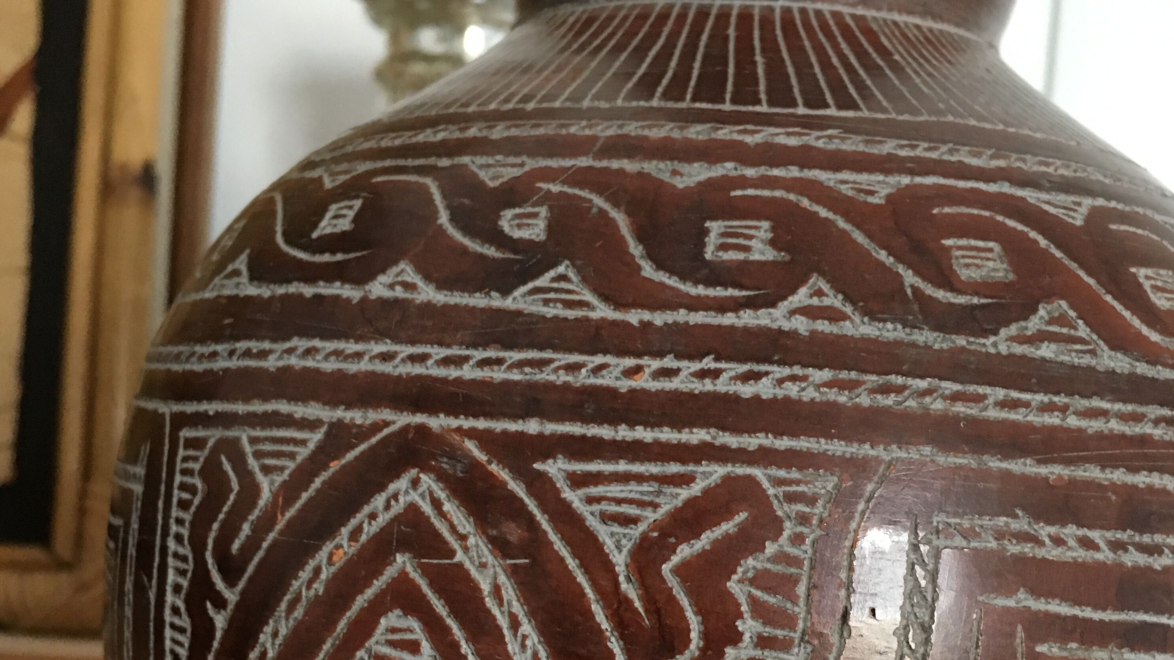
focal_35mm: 43
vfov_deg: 27.1
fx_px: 1338
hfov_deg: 47.4
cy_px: 547
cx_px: 589
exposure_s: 1/20
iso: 200
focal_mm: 4.15
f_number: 2.2
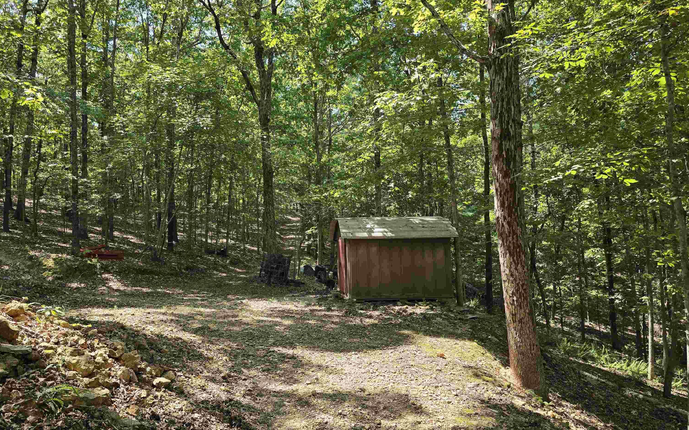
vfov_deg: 49.3
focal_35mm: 25
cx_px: 337
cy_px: 224
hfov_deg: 72.5
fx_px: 469
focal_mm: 6.3
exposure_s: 1/180
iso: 16
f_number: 1.7
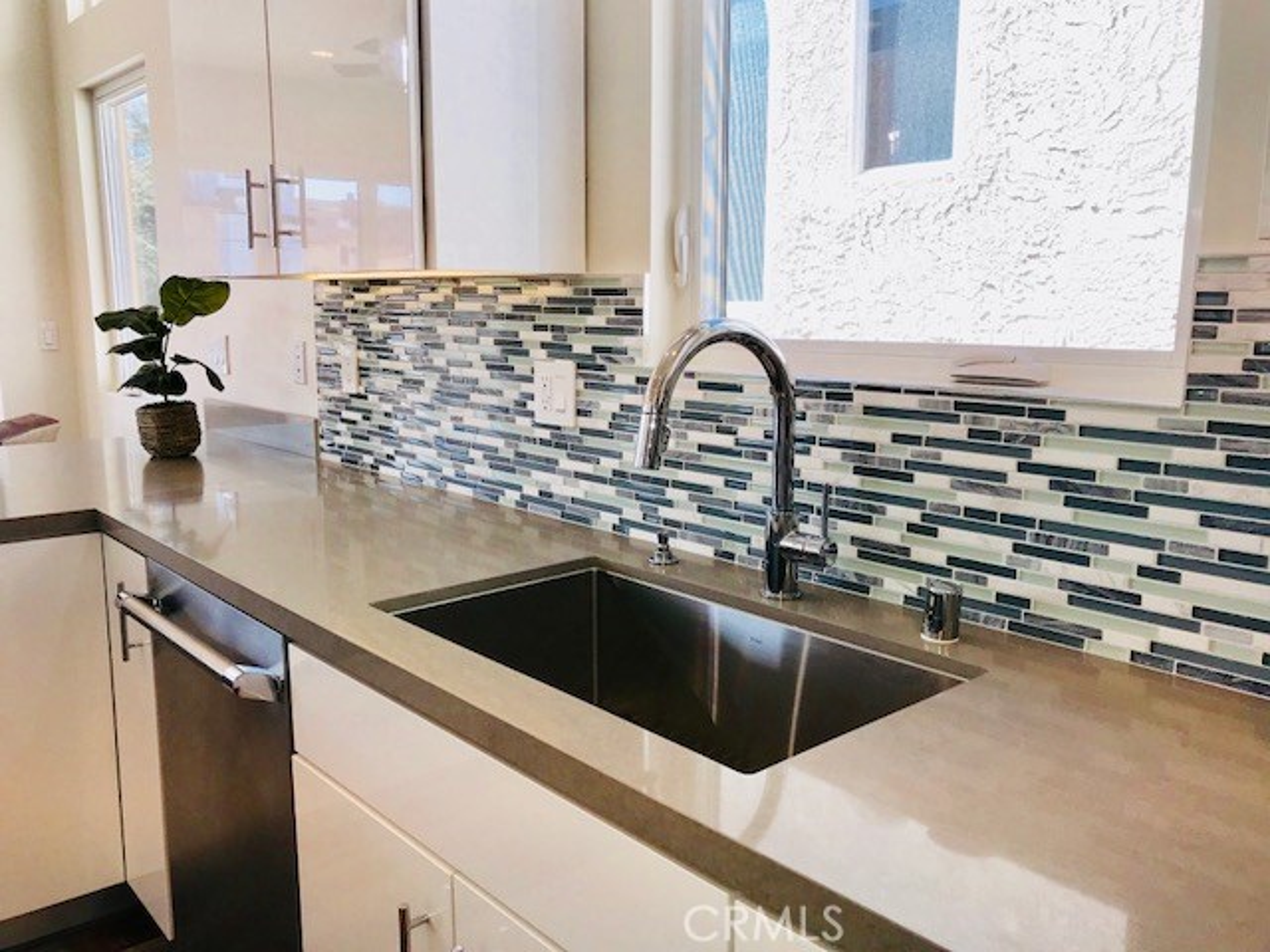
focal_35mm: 28
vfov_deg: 49.7
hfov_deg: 63.4
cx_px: 635
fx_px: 1027
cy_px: 476
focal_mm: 3.99
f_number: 1.8
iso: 20
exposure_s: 1/202
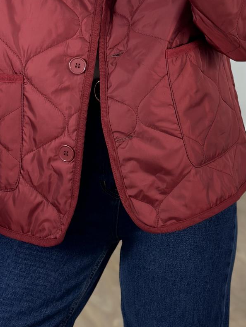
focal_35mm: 97
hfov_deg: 15.2
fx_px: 919
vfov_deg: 20.2
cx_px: 142
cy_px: 103
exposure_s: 1/100
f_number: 1.78
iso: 80
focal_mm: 6.86
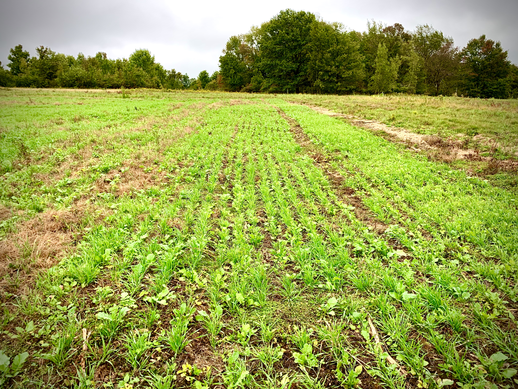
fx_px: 389
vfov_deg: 53.1
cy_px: 194
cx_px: 259
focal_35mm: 26
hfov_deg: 67.3
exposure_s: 1/122
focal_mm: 4.25
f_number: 1.8
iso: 25
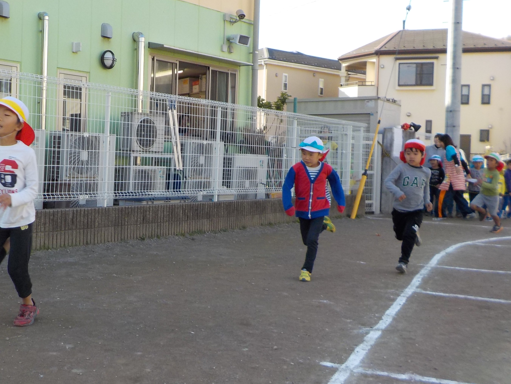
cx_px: 151
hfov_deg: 41.3
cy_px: 180
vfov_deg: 32.2
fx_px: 664
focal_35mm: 45
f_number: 3.3
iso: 125
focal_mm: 4.1
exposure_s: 1/500
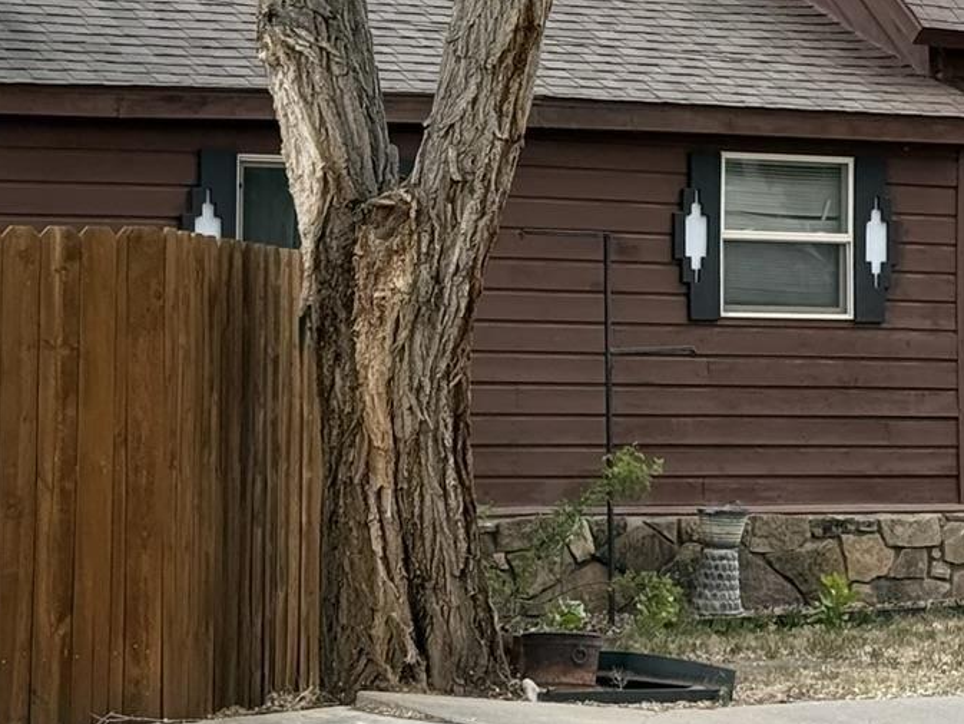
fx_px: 4067
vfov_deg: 10.1
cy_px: 202
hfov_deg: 13.5
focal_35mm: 146
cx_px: 580
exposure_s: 1/2273
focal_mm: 6.76
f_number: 1.78
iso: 100
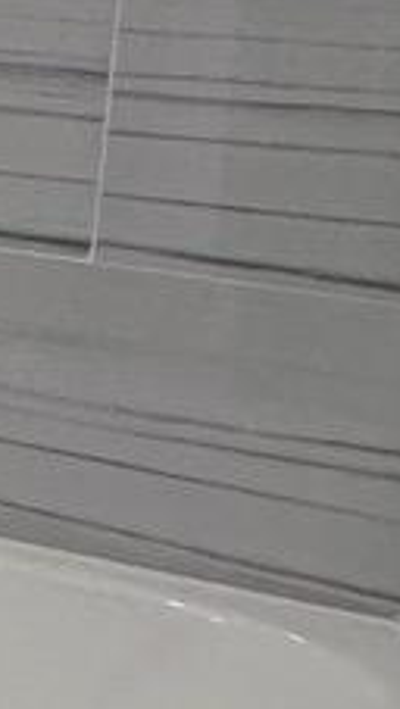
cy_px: -28
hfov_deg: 7.9
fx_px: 1939
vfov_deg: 20.0
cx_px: -1166
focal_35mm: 103
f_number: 2.2
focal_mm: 2.22
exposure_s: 1/120
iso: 160
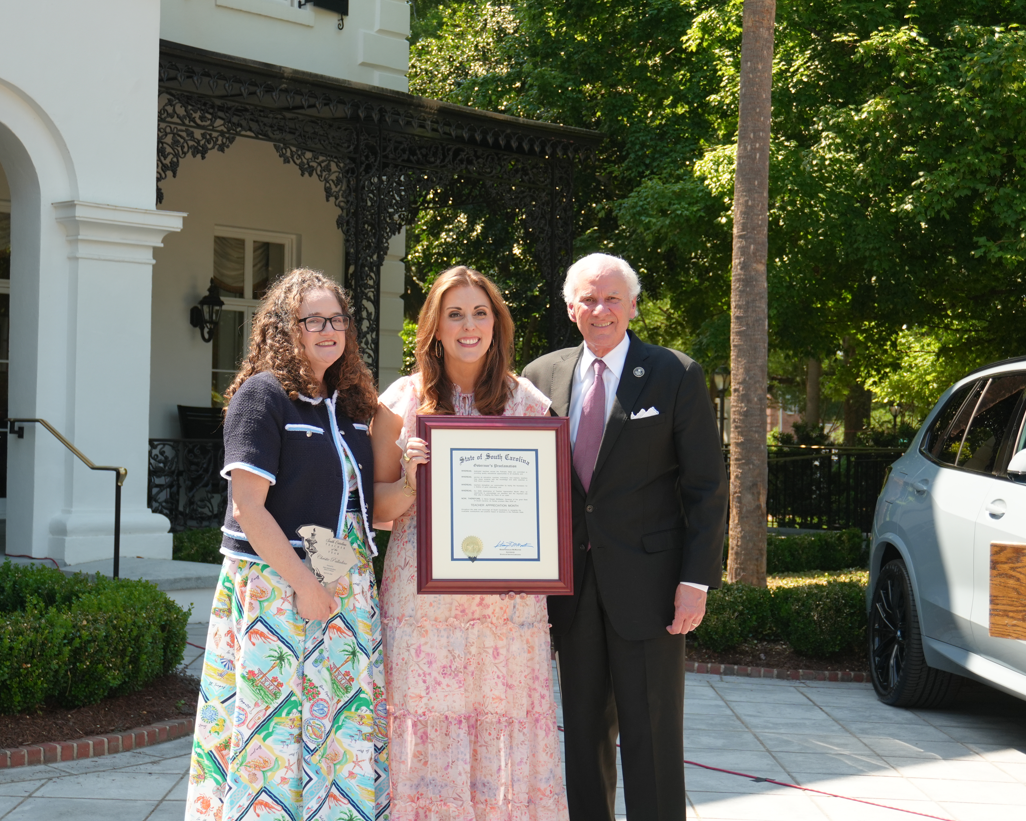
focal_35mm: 58
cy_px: 413
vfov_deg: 26.2
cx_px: 470
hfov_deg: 32.5
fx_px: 1761
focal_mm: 34
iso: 250
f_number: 5
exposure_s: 1/160
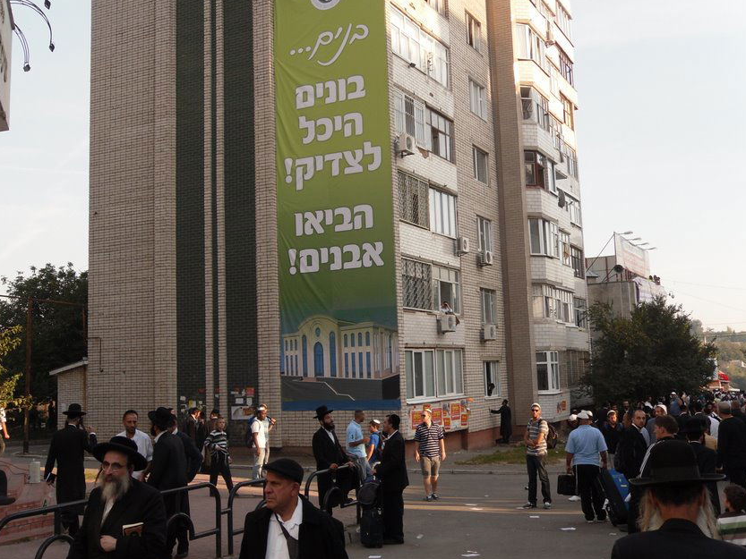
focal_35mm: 43
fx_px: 927
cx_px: 356
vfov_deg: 33.6
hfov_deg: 43.8
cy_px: 267
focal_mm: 6.3
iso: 80
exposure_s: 1/279
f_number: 3.5
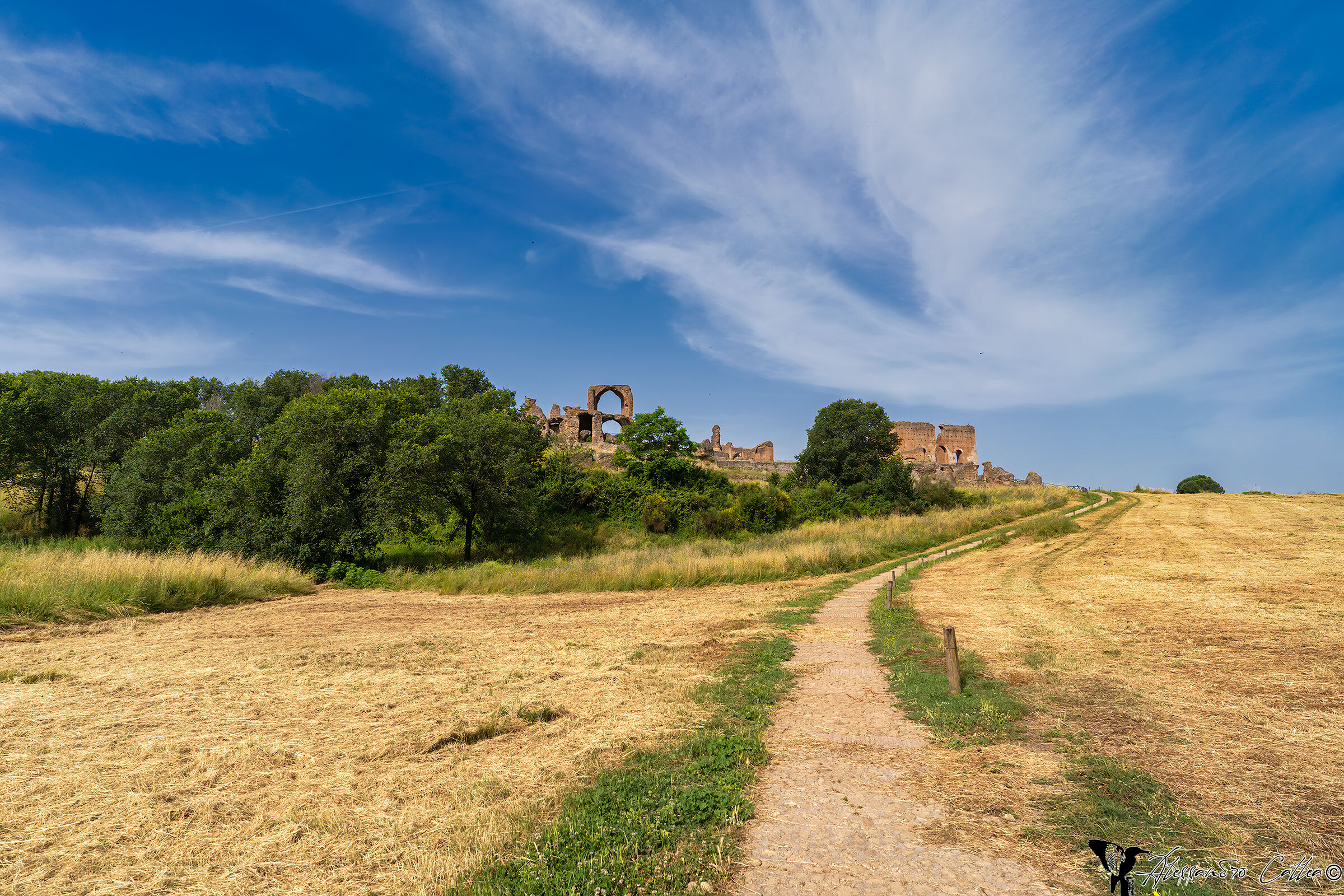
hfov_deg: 90.0
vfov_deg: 67.4
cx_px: 672
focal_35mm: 18
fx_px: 672
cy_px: 448
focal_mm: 18
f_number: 5.6
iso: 100
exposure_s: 1/640
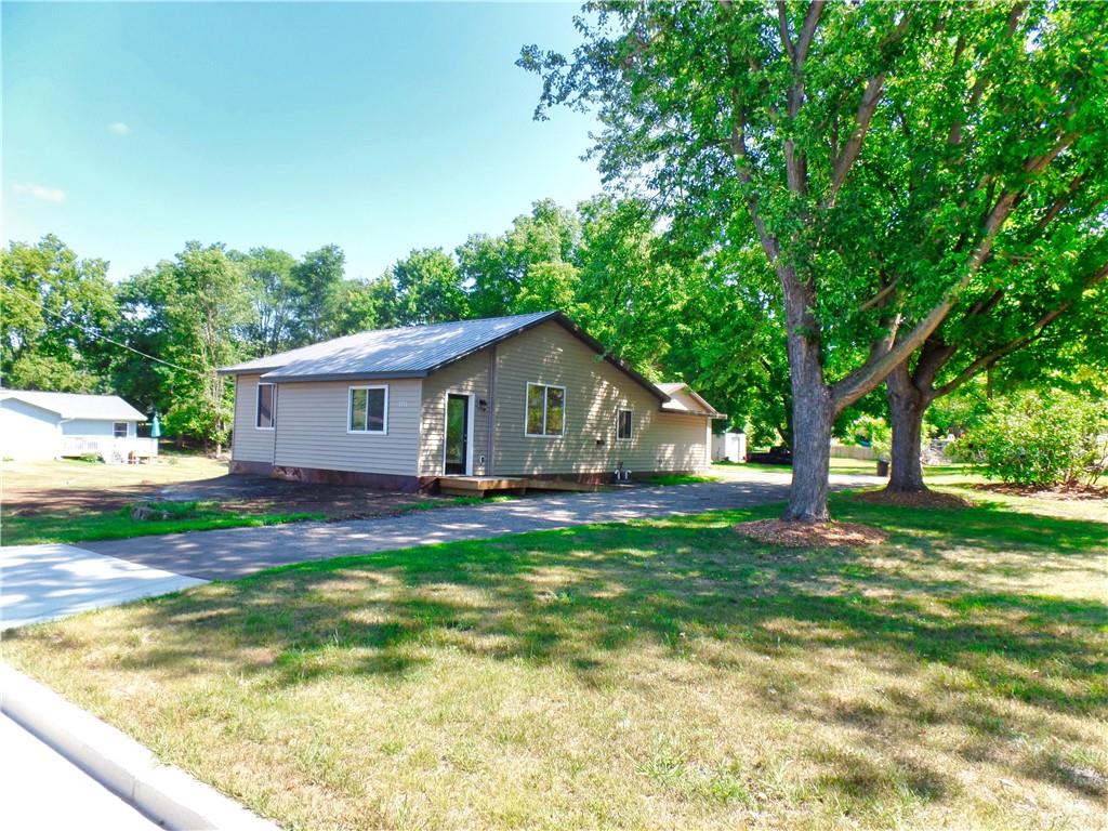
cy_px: 416
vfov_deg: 58.9
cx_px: 554
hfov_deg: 73.9
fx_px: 736
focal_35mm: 23
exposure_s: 1/250
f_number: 3.5
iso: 80
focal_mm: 4.1
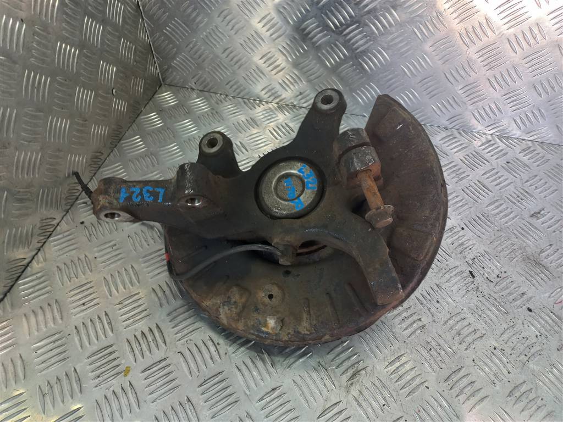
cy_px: 211
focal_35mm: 25
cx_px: 282
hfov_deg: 69.4
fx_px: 407
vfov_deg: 54.9
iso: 40
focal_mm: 4.6
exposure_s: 1/50
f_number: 1.8
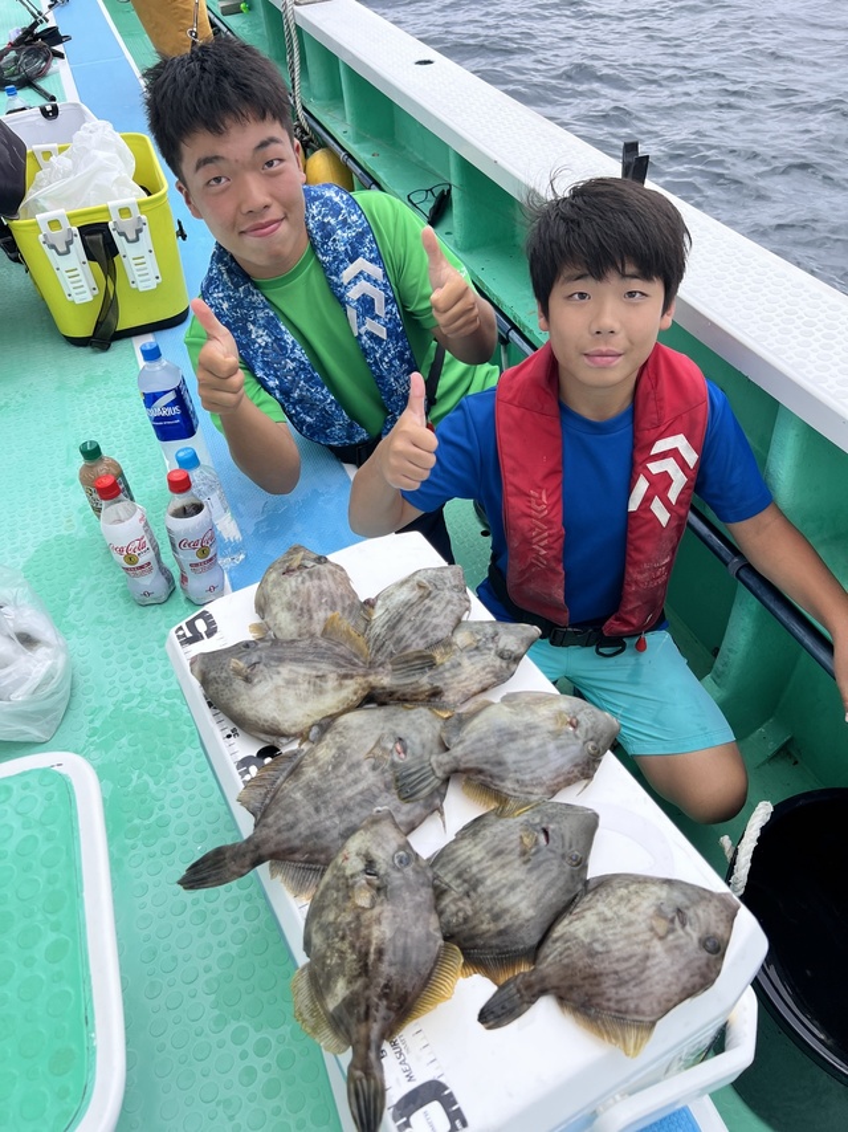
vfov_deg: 67.3
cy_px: 566
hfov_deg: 53.0
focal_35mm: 26
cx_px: 424
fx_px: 850
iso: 50
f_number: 1.5
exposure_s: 1/1553
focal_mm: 5.7
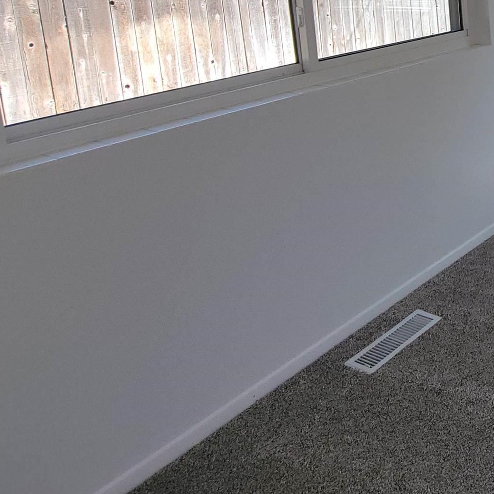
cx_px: 645
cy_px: 1
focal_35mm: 34
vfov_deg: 42.0
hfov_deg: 34.2
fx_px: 549
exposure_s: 1/148
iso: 50
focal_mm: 2.2
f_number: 2.2
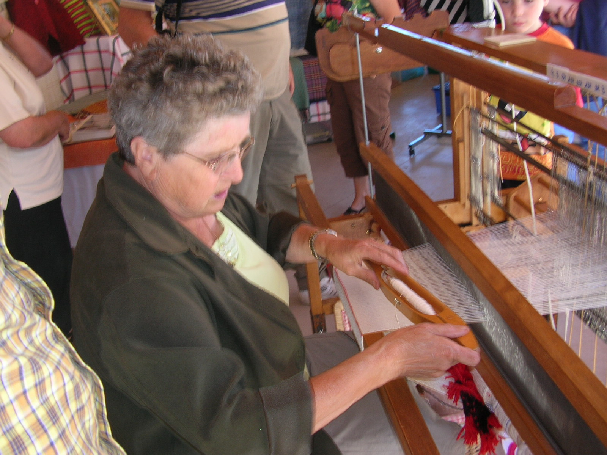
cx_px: 304
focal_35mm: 35
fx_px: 614
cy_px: 228
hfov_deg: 52.6
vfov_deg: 40.7
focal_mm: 5.8
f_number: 2.8
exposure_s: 1/30
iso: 50
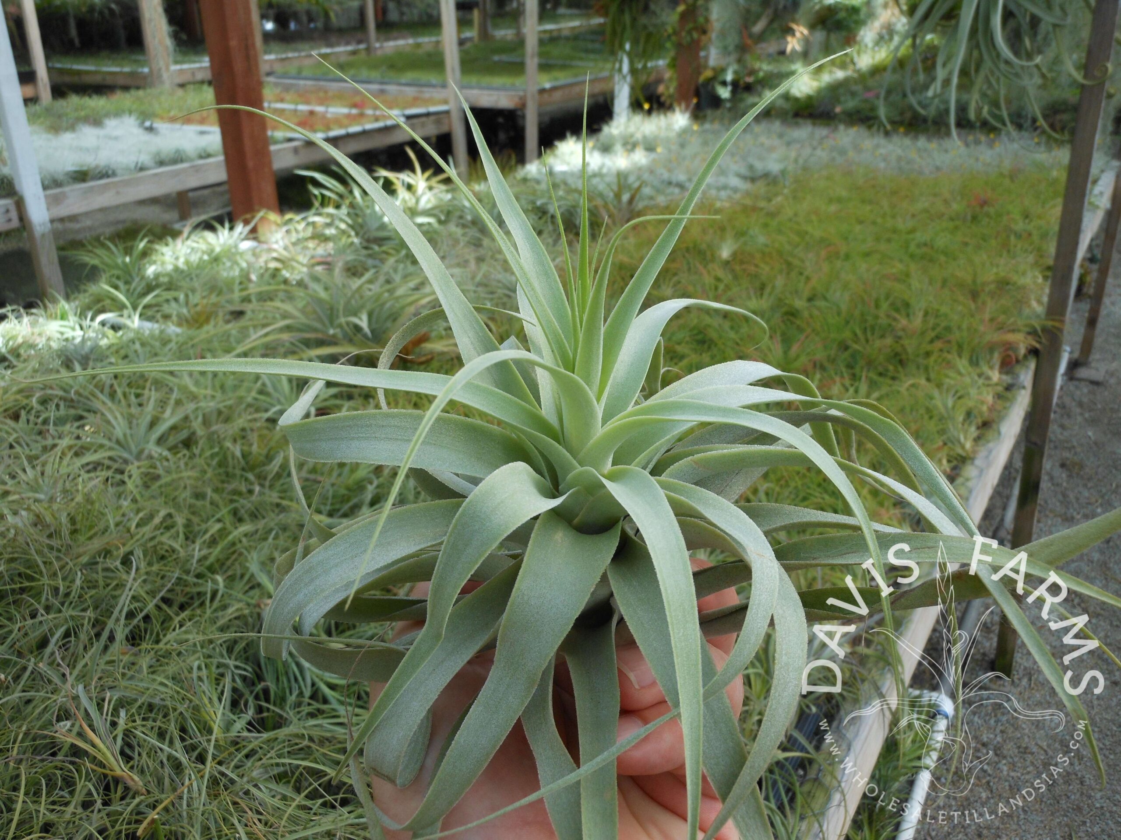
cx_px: 560
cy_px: 420
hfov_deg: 55.4
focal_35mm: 33
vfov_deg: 42.9
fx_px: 1069
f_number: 4
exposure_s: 1/160
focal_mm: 5.9
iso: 80
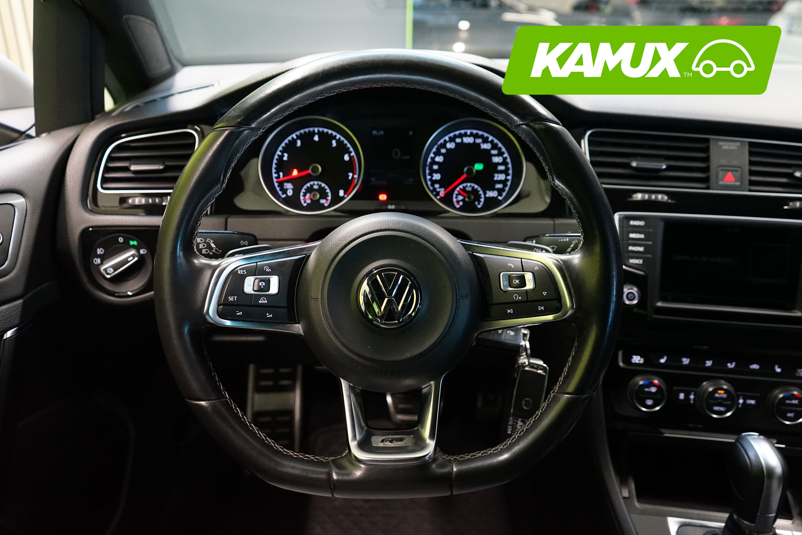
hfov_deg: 65.5
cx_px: 401
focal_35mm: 28
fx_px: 624
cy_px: 268
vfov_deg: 46.4
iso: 5000
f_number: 4.5
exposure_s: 1/30
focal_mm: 28
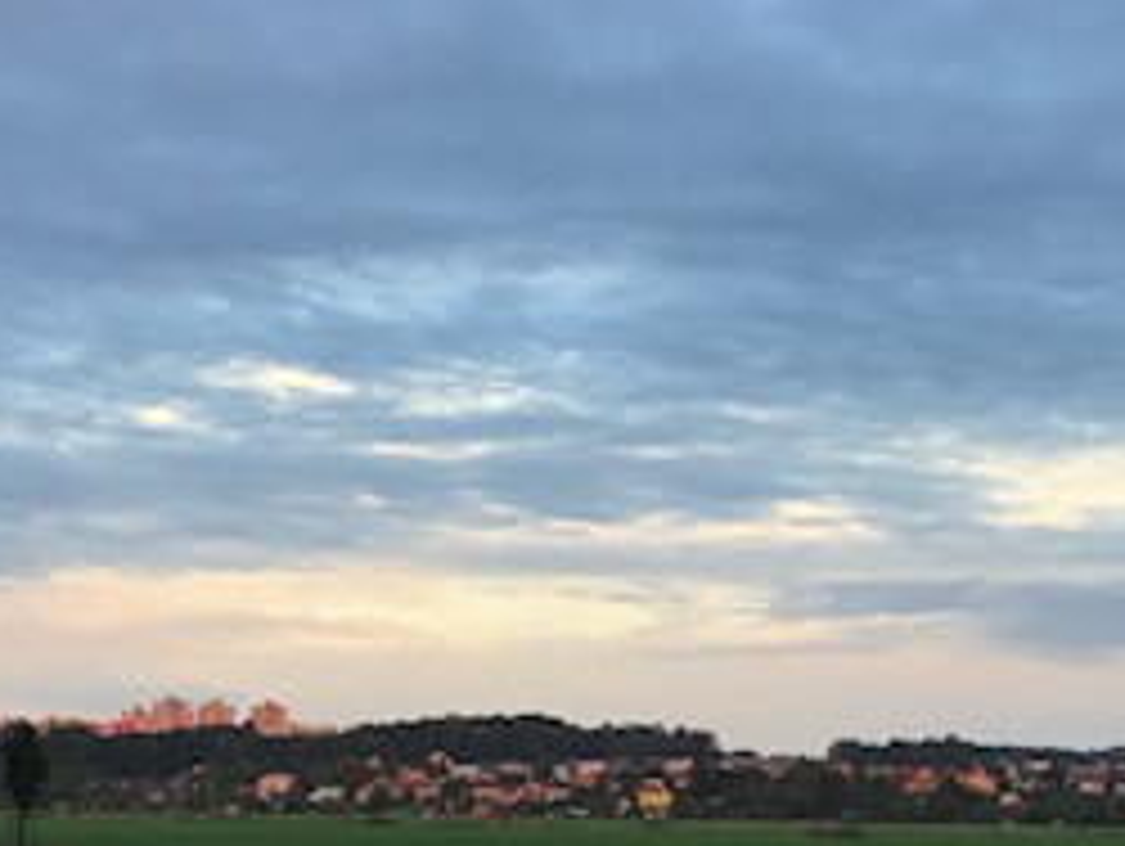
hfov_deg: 34.3
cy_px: 799
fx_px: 1822
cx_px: 526
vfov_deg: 25.2
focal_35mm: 56
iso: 25
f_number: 1.8
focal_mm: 3.99
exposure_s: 1/100
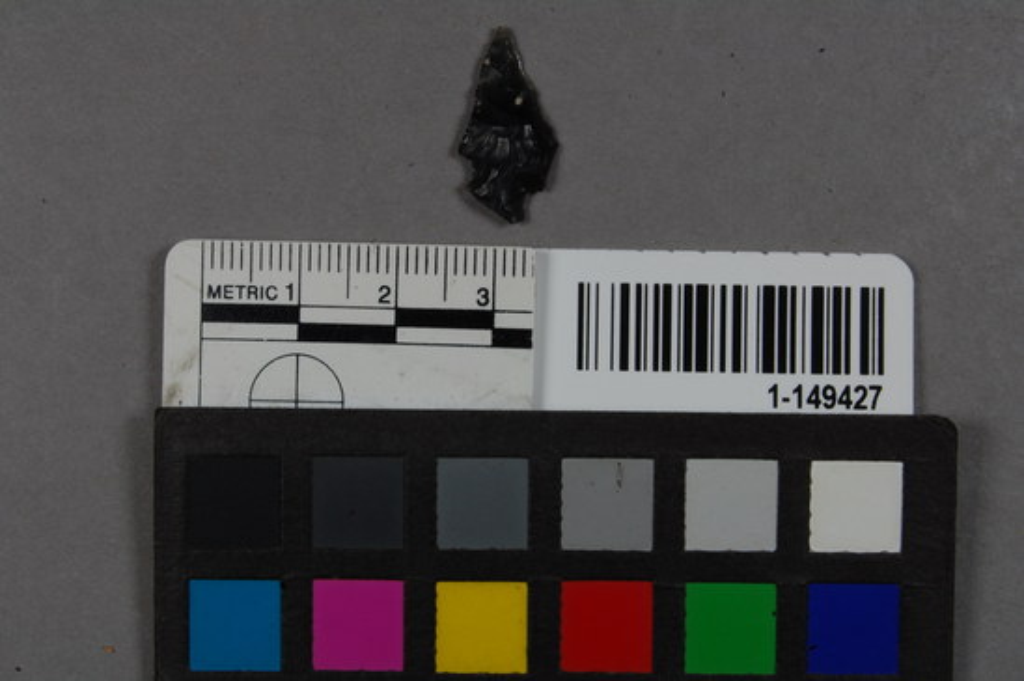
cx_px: 512
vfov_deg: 16.5
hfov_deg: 24.6
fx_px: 2345
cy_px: 340
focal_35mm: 82
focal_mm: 55
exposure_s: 1/10
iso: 200
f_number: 25
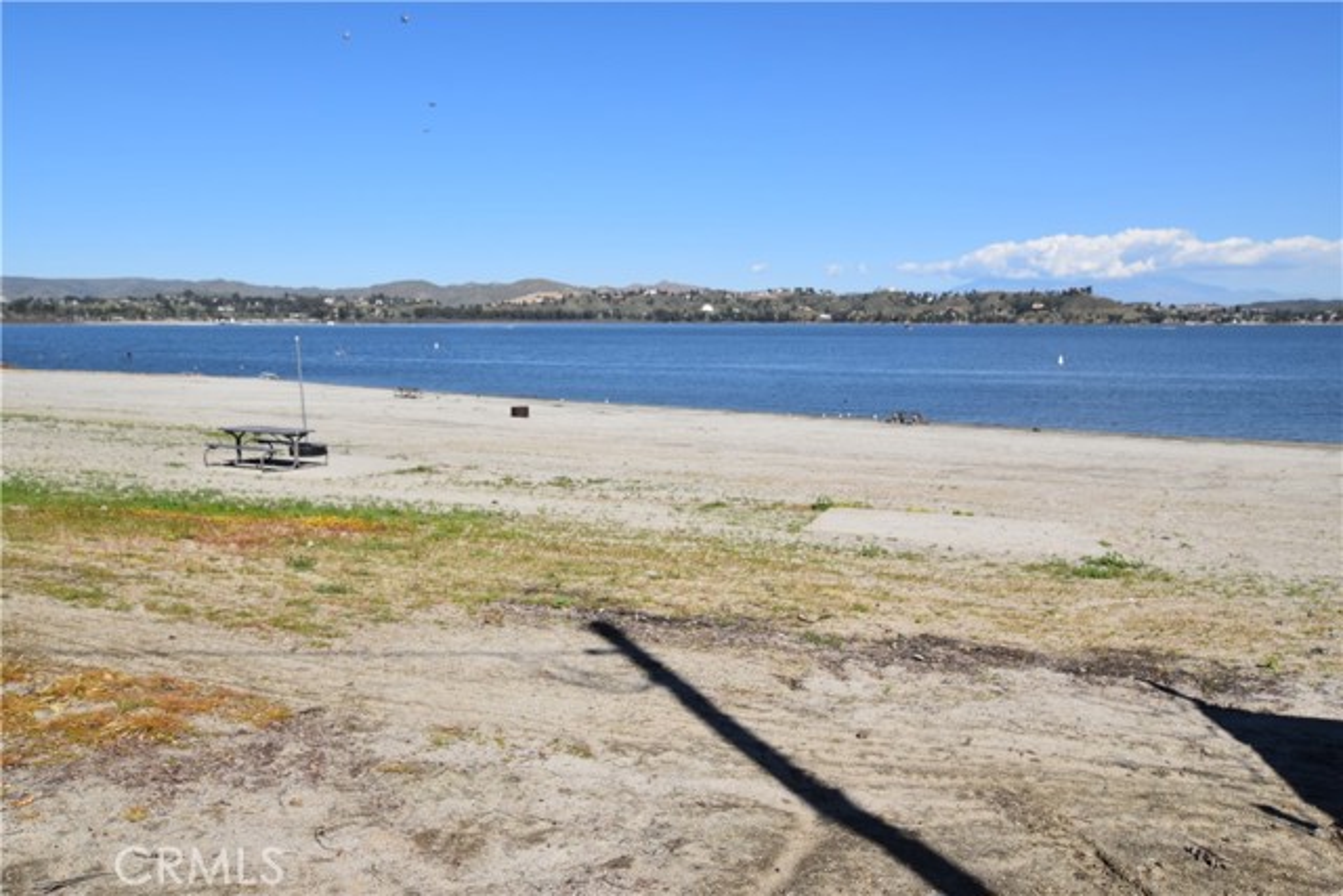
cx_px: 672
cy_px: 448
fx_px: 1119
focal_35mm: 30
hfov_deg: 61.9
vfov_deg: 43.6
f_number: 10
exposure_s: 1/400
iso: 200
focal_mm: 20
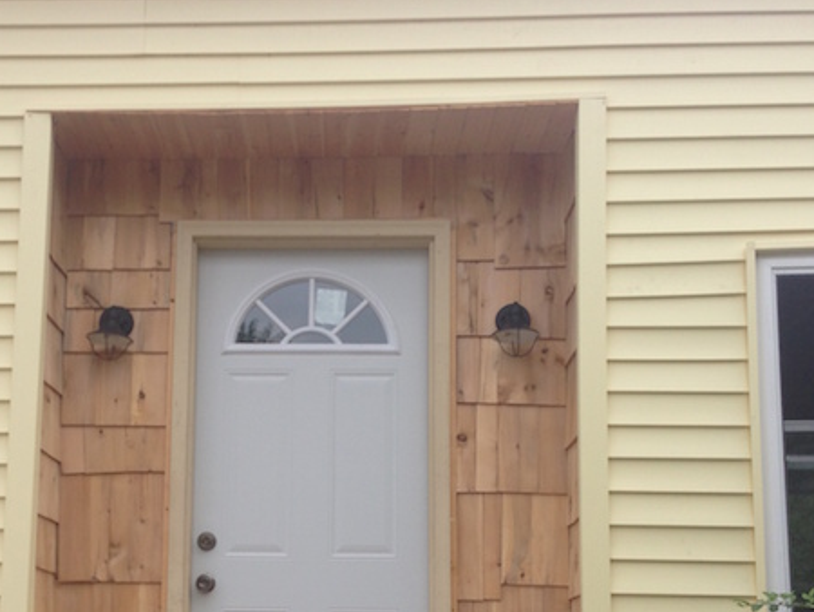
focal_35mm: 55
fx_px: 1294
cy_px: 499
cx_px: 306
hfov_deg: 34.7
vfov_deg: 26.1
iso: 50
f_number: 2.4
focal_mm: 4.13
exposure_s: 1/809
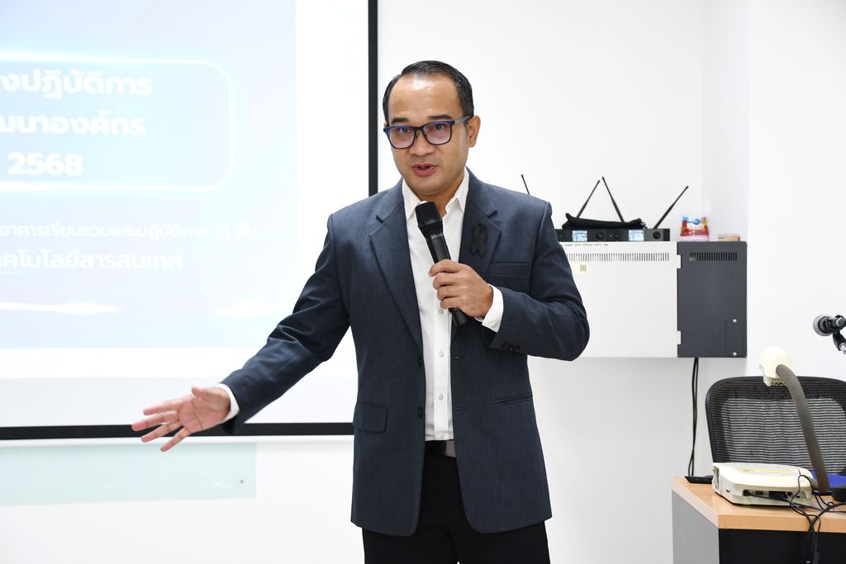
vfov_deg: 18.9
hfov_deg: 28.1
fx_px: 1692
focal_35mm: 72
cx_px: 423
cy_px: 282
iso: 800
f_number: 4.5
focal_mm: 48
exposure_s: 1/60
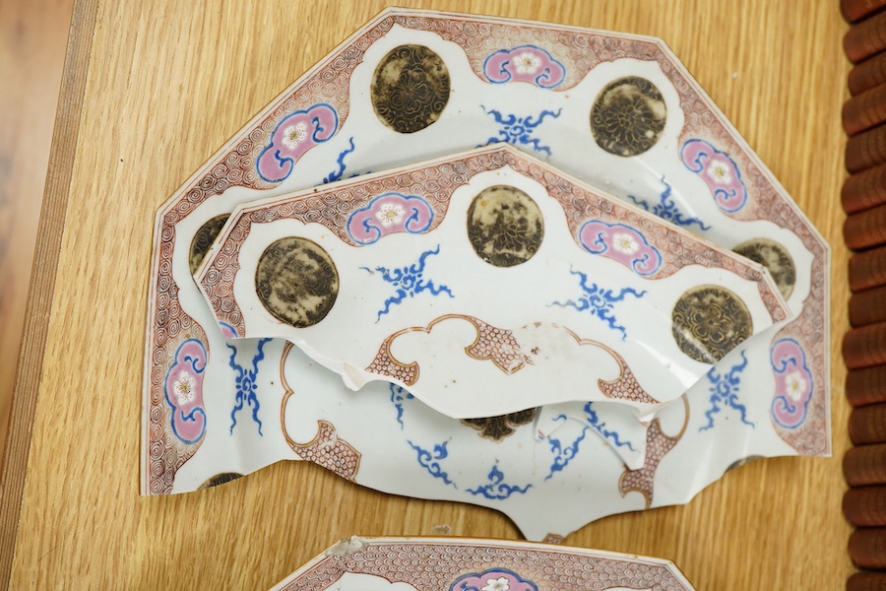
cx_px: 443
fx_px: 1107
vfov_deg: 29.9
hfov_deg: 43.6
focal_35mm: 45
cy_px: 296
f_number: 8
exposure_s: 1/125
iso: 1250
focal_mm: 30
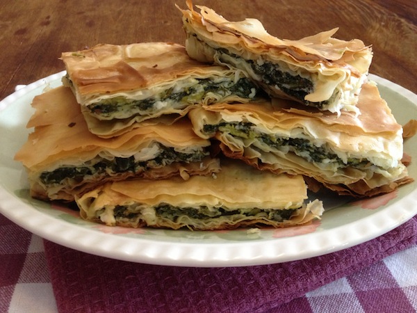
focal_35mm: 35
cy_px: 156
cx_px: 208
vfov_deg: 40.7
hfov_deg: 52.6
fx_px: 422
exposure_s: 1/20
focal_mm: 4.28
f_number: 2.4
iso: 200
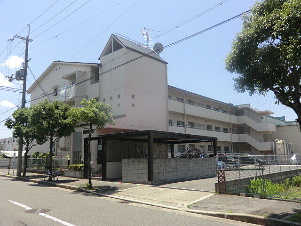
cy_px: 113
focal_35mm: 29
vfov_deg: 48.2
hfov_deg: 61.7
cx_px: 150
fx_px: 252
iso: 64
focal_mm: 5.2
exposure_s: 1/500
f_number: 3.5
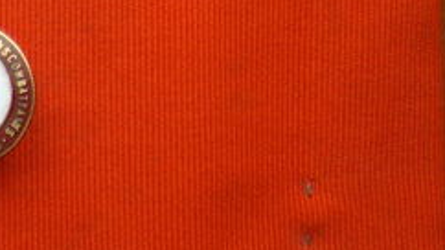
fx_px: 2017
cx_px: -428
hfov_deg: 11.4
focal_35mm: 171
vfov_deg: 6.8
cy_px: -287
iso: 100
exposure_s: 1/50
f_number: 3.1
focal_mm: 6.3
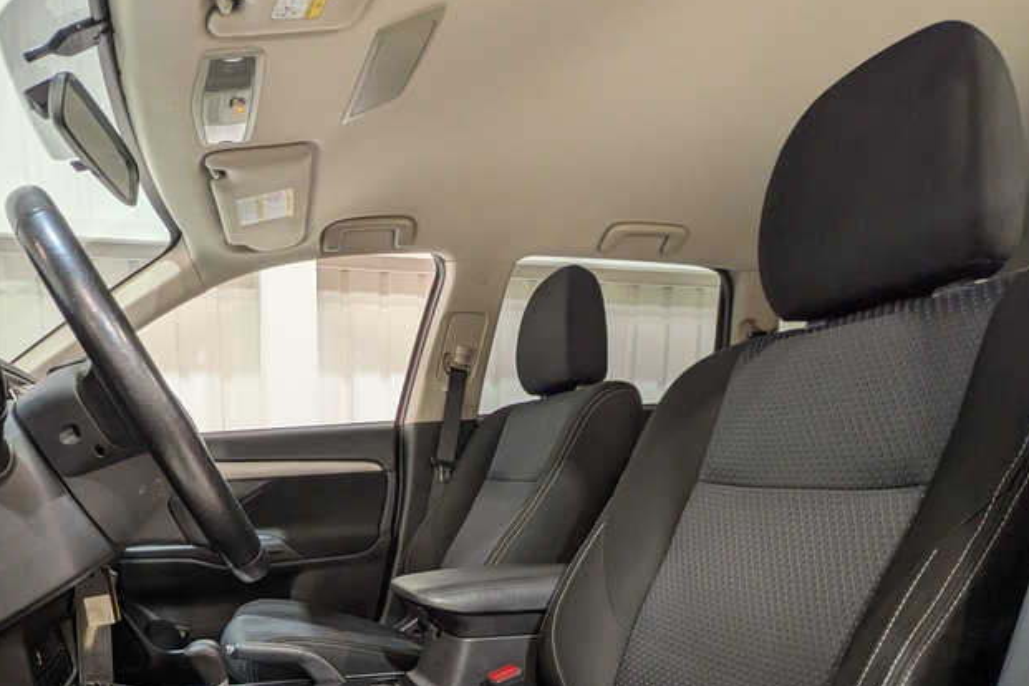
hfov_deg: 71.4
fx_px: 686
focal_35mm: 24
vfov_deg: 48.2
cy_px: 603
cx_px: 338
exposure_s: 1/33.3
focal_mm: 1.83
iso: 89
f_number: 2.2
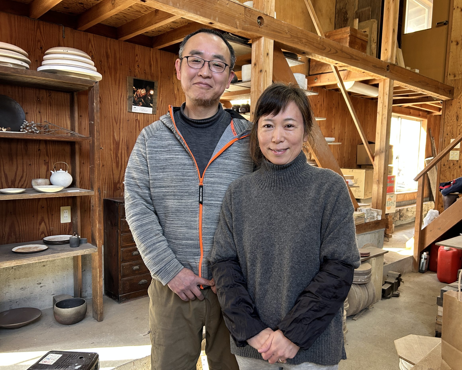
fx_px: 383
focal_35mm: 28
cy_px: 190
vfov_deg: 51.5
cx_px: 249
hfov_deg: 62.1
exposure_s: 1/50
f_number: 1.5
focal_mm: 5.7
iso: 200
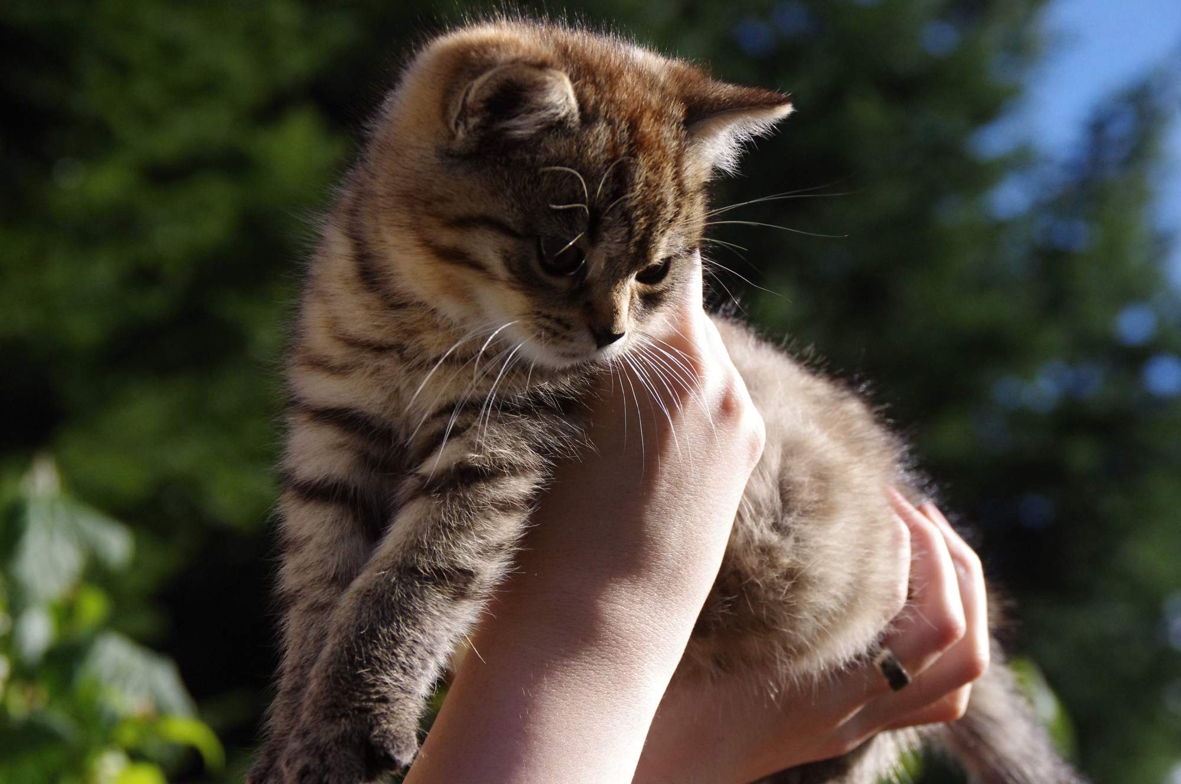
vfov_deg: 11.7
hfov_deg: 17.5
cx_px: 590
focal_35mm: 117
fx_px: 3833
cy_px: 392
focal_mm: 78
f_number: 8
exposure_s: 1/2500
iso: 1600
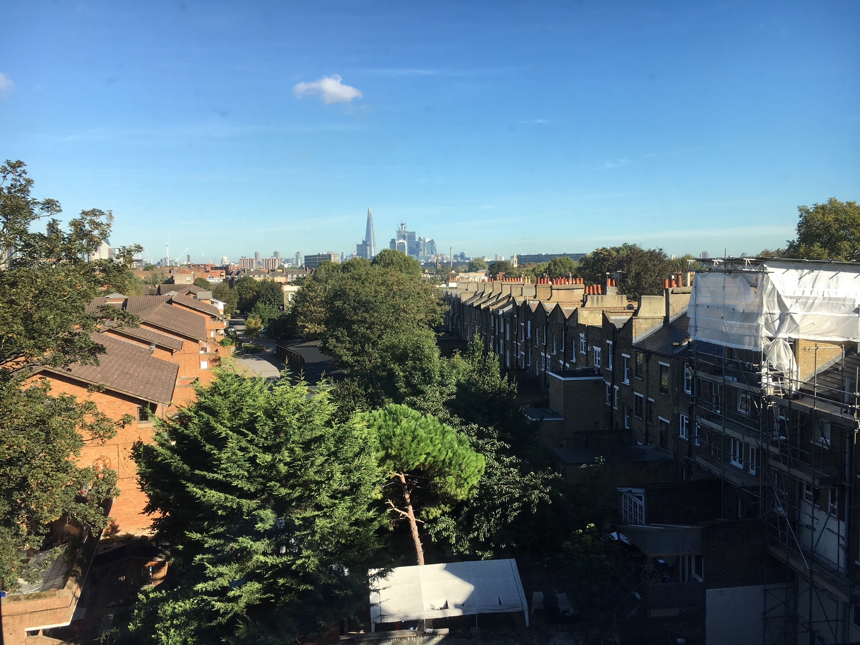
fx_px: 720
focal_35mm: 29
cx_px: 430
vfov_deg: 48.2
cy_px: 322
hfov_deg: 61.7
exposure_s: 1/785
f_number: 2.2
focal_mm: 4.15
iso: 25
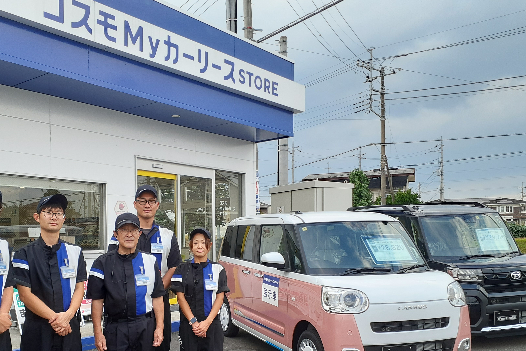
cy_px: 251
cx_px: 200
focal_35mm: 36
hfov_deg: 52.6
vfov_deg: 36.2
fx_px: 526
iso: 40
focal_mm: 3.6
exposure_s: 1/300
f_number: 1.9
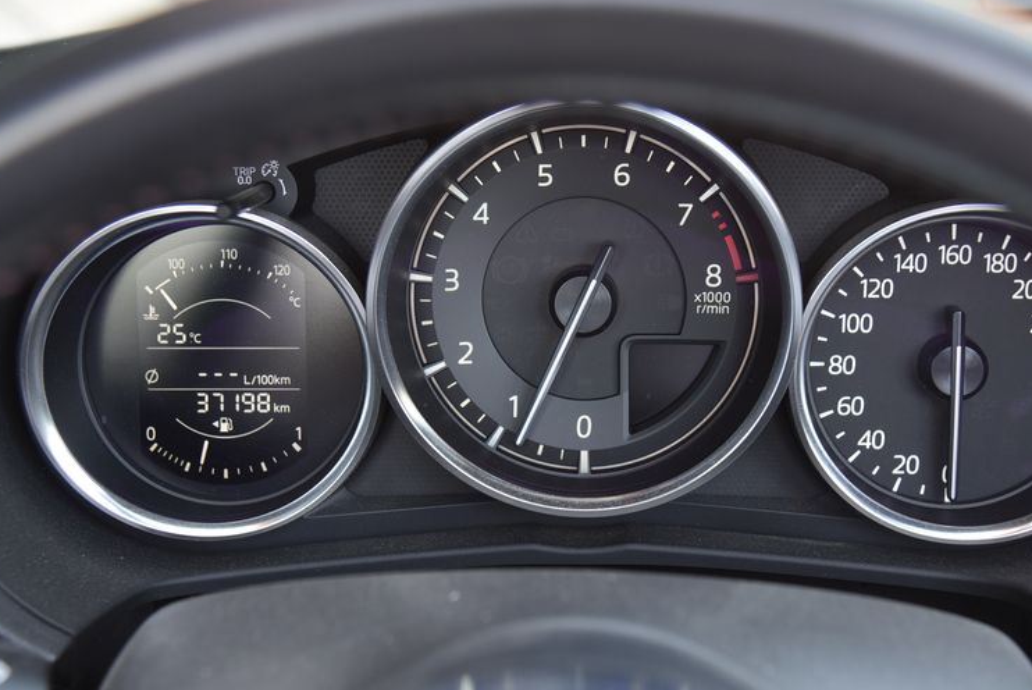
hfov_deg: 29.2
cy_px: 298
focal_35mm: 69
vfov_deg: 19.8
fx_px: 1979
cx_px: 558
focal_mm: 50
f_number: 4.5
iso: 500
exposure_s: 1/80
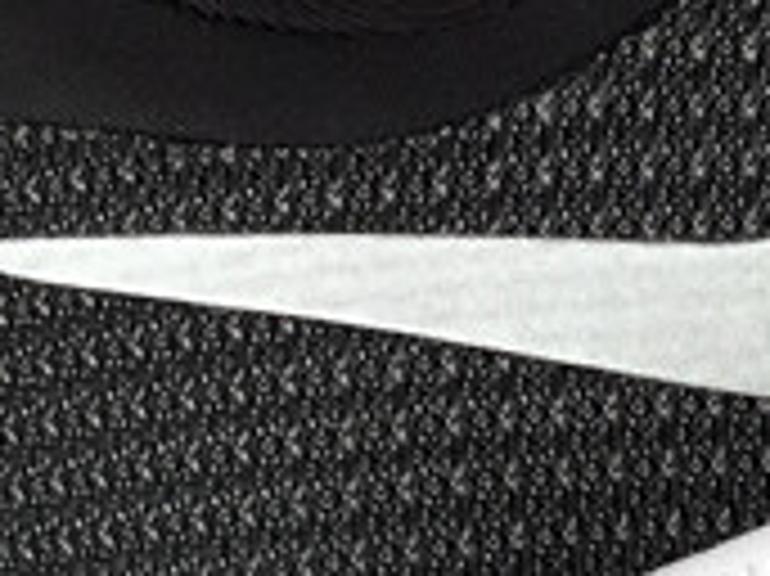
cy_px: 223
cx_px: 522
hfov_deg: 12.1
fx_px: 3623
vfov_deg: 9.1
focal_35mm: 163
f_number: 2.4
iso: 25
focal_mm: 3.3
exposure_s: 1/111
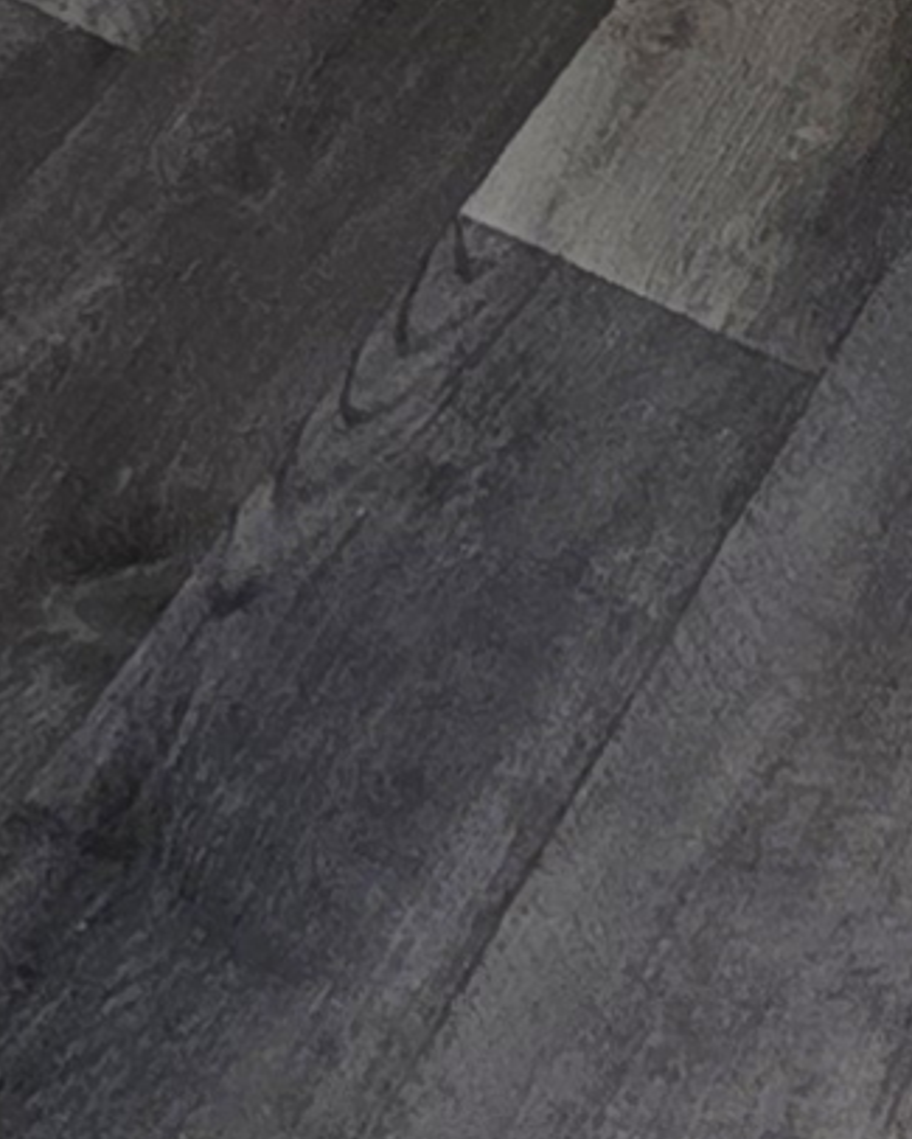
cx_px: -951
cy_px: -2688
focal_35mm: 125
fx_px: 4216
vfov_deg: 9.7
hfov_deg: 11.1
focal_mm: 2.2
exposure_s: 1/120
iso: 64
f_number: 1.9
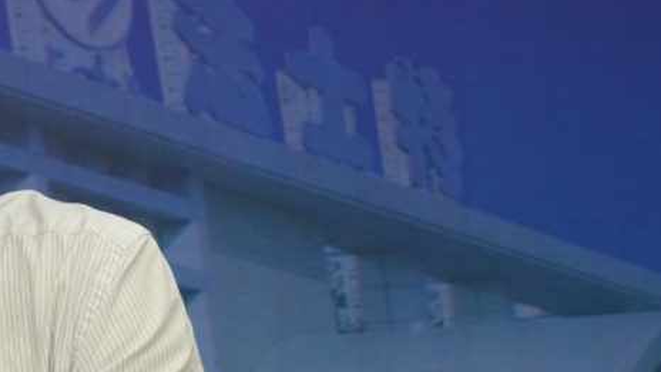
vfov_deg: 9.3
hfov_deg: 15.8
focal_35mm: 130
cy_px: 315
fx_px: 2279
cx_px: -150
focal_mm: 32
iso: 320
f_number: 4.5
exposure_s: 1/30
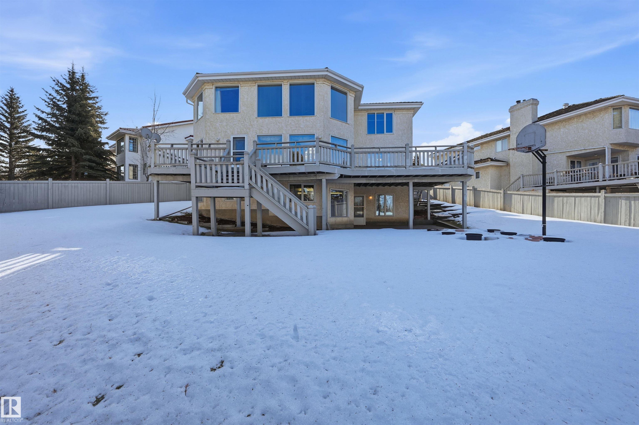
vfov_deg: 81.1
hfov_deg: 104.3
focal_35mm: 14
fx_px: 248
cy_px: 212
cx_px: 320
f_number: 8
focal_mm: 14
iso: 100
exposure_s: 1/1000
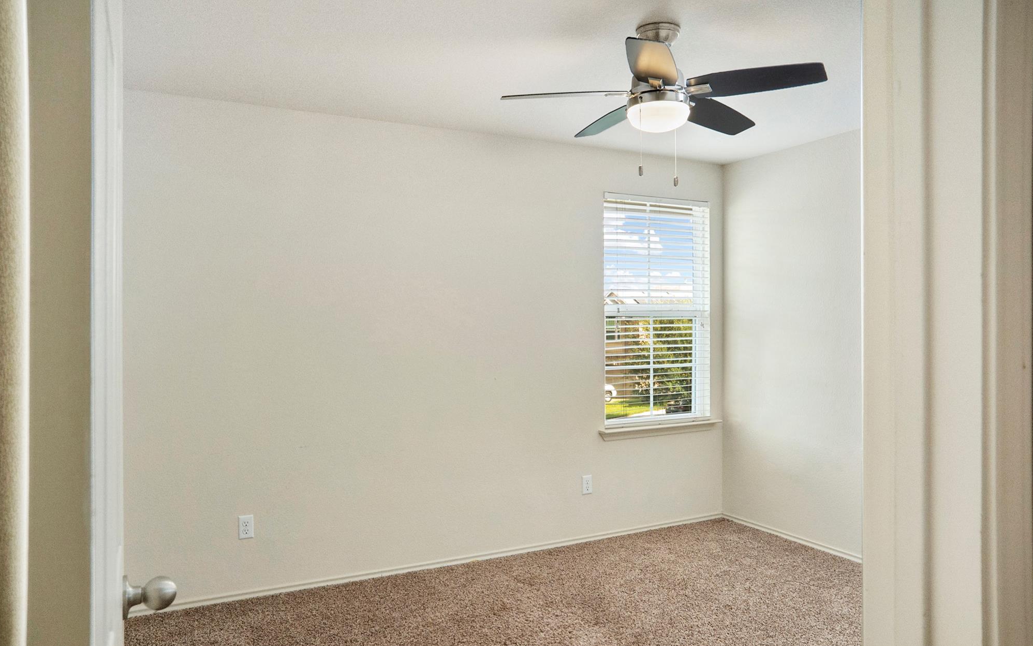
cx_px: 518
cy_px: 336
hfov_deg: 77.2
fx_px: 648
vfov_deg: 53.0
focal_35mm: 23
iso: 400
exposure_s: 1/80
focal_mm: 15
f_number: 5.6
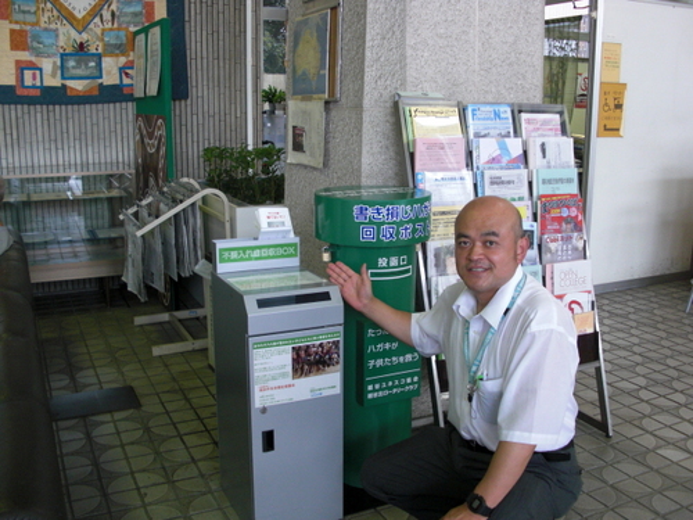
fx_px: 721
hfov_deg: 51.4
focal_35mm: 36
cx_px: 346
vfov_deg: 39.7
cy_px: 260
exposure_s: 1/100
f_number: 2.8
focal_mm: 6.3
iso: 200
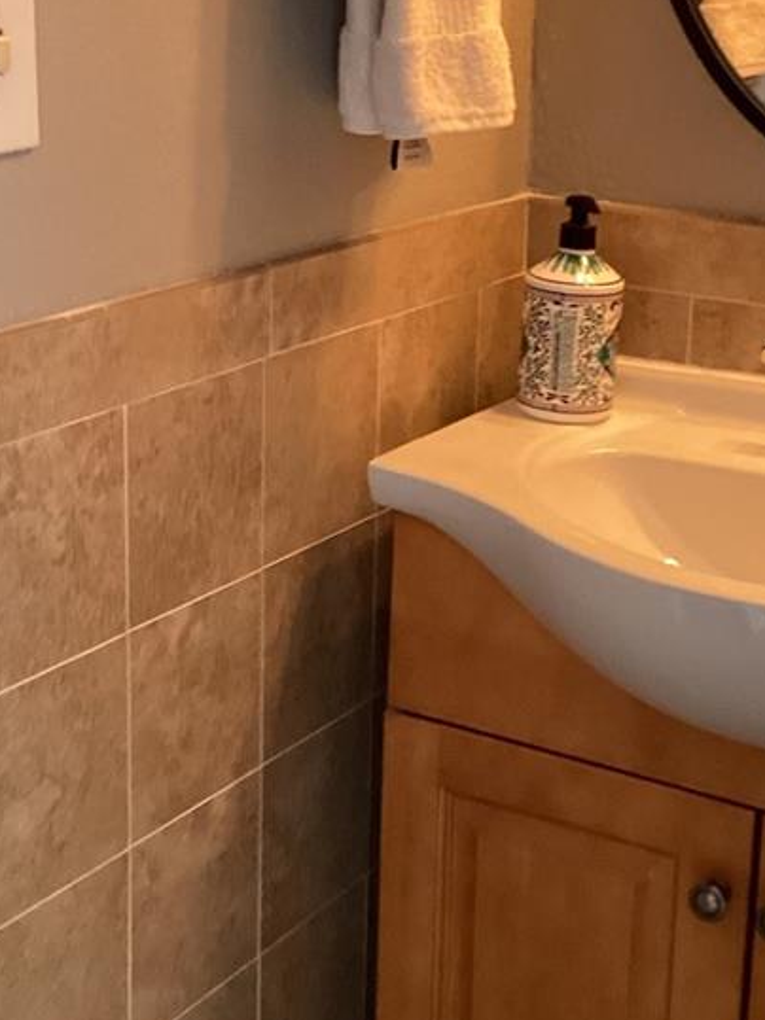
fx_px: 2034
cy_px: 428
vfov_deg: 28.1
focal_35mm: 69
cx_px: 356
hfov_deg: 21.3
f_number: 2.4
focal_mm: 3.3
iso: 320
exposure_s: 1/60
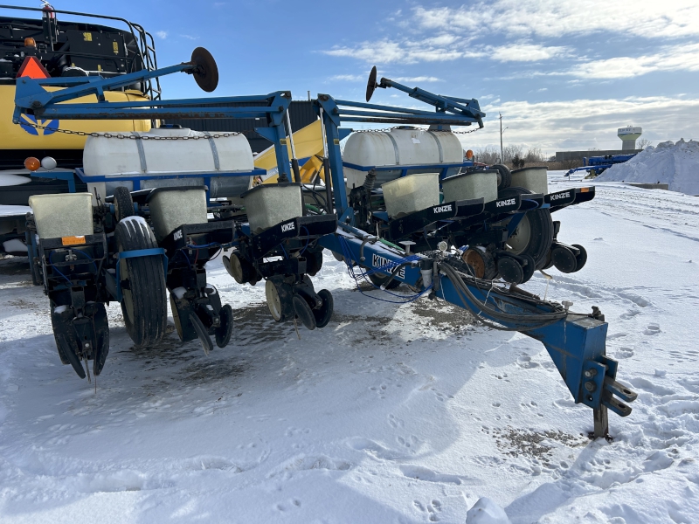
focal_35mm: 26
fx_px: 525
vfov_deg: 53.1
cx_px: 350
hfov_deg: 67.3
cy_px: 262
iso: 50
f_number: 1.5
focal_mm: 5.7
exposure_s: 1/5882
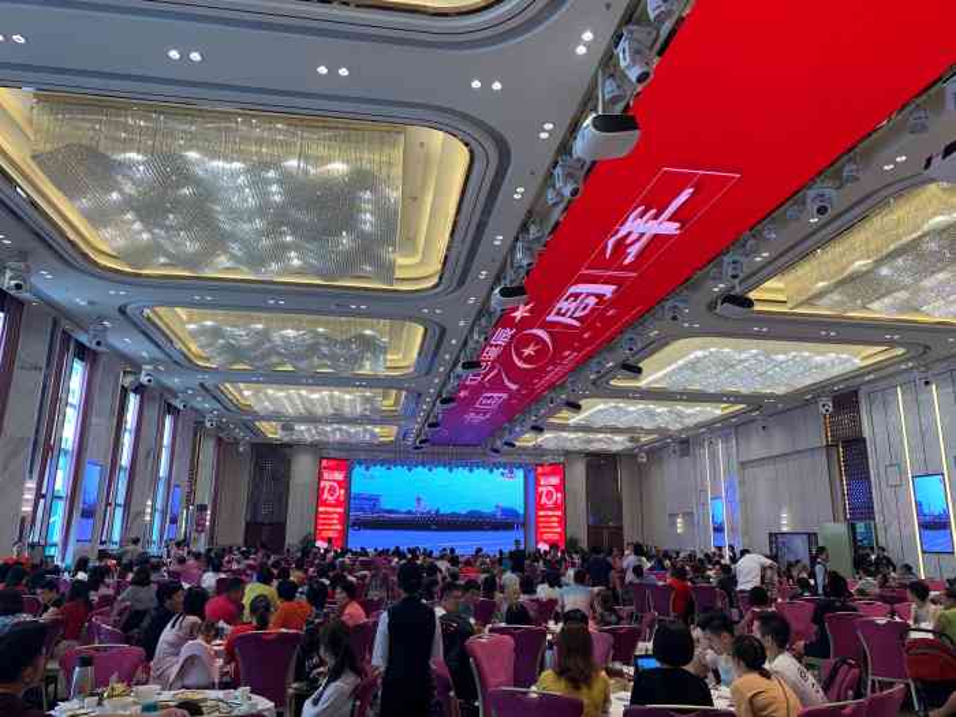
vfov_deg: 53.1
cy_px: 358
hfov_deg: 67.3
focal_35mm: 26
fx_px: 718
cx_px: 478
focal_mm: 4.25
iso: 40
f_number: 1.8
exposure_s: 1/100
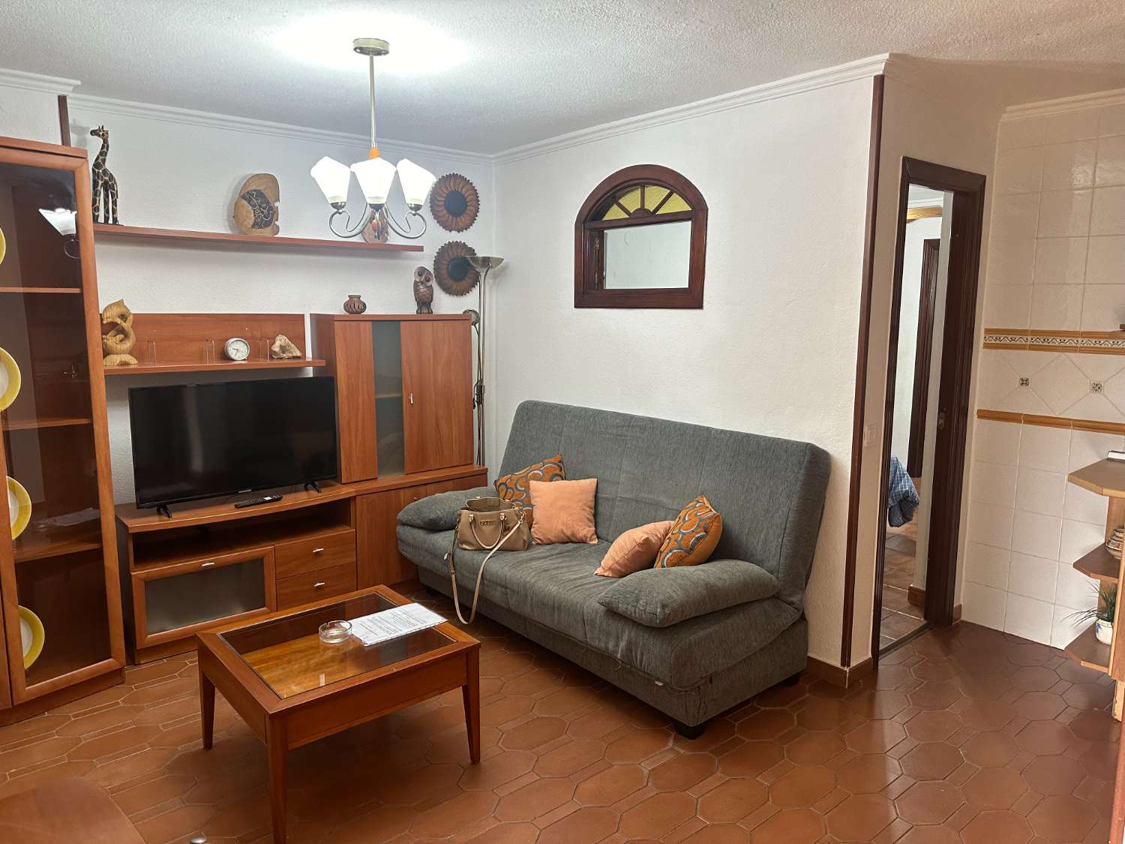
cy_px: 422
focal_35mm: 24
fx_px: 780
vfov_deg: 56.8
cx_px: 562
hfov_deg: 71.6
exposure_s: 1/73
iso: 250
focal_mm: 6.86
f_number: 1.78
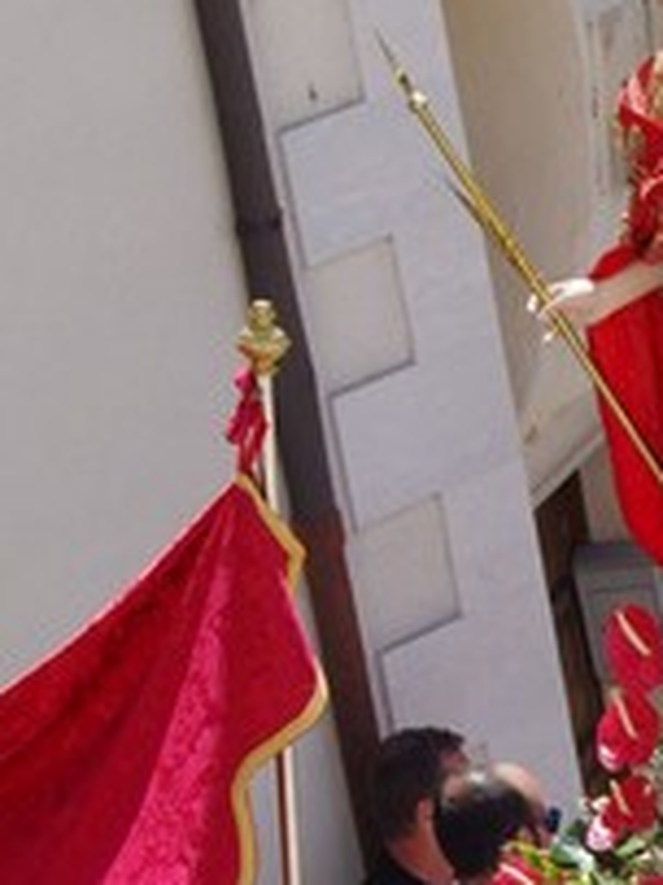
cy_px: 1064
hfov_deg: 4.6
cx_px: 1021
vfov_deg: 6.2
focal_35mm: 320
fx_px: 8181
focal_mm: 60
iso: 400
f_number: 8
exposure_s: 1/320
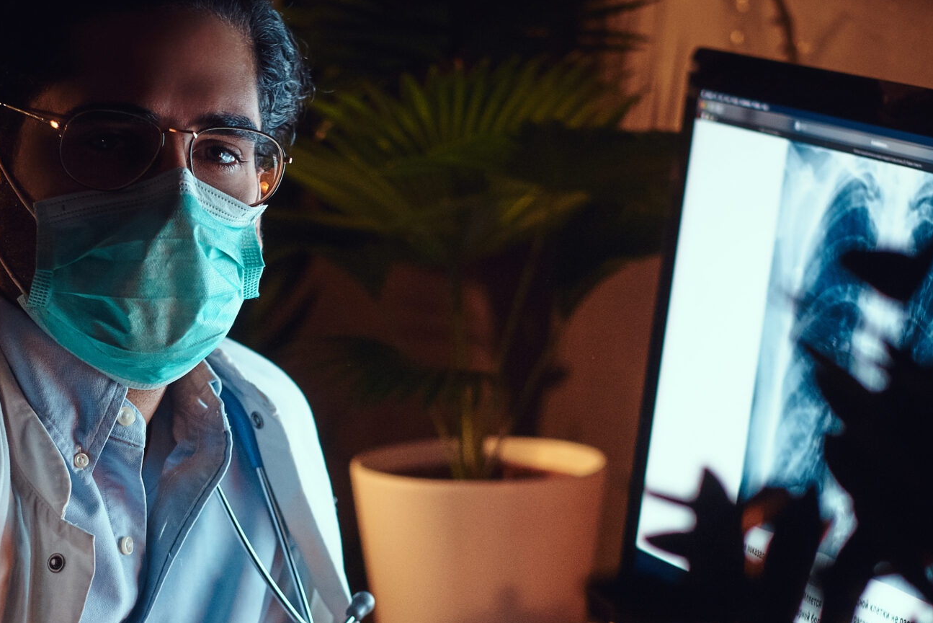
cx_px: 361
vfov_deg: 8.3
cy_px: 504
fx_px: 4303
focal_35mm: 166
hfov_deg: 12.4
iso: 800
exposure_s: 1/125
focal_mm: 56
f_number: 2.2
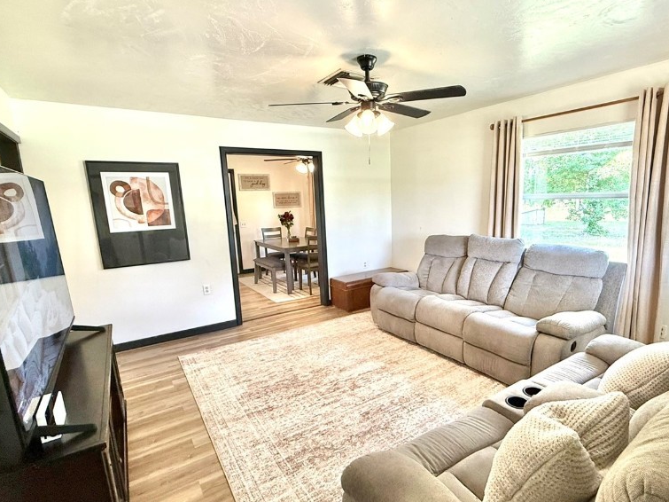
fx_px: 367
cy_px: 268
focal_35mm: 19
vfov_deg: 68.6
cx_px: 370
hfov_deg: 84.4
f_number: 2.2
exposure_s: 1/120
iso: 250
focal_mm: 2.22
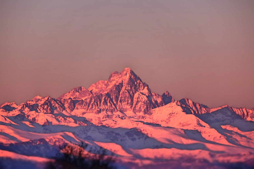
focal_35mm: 345
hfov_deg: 6.0
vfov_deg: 4.0
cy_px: 84
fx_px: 2434
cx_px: 127
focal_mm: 230
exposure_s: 1/125
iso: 250
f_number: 6.7
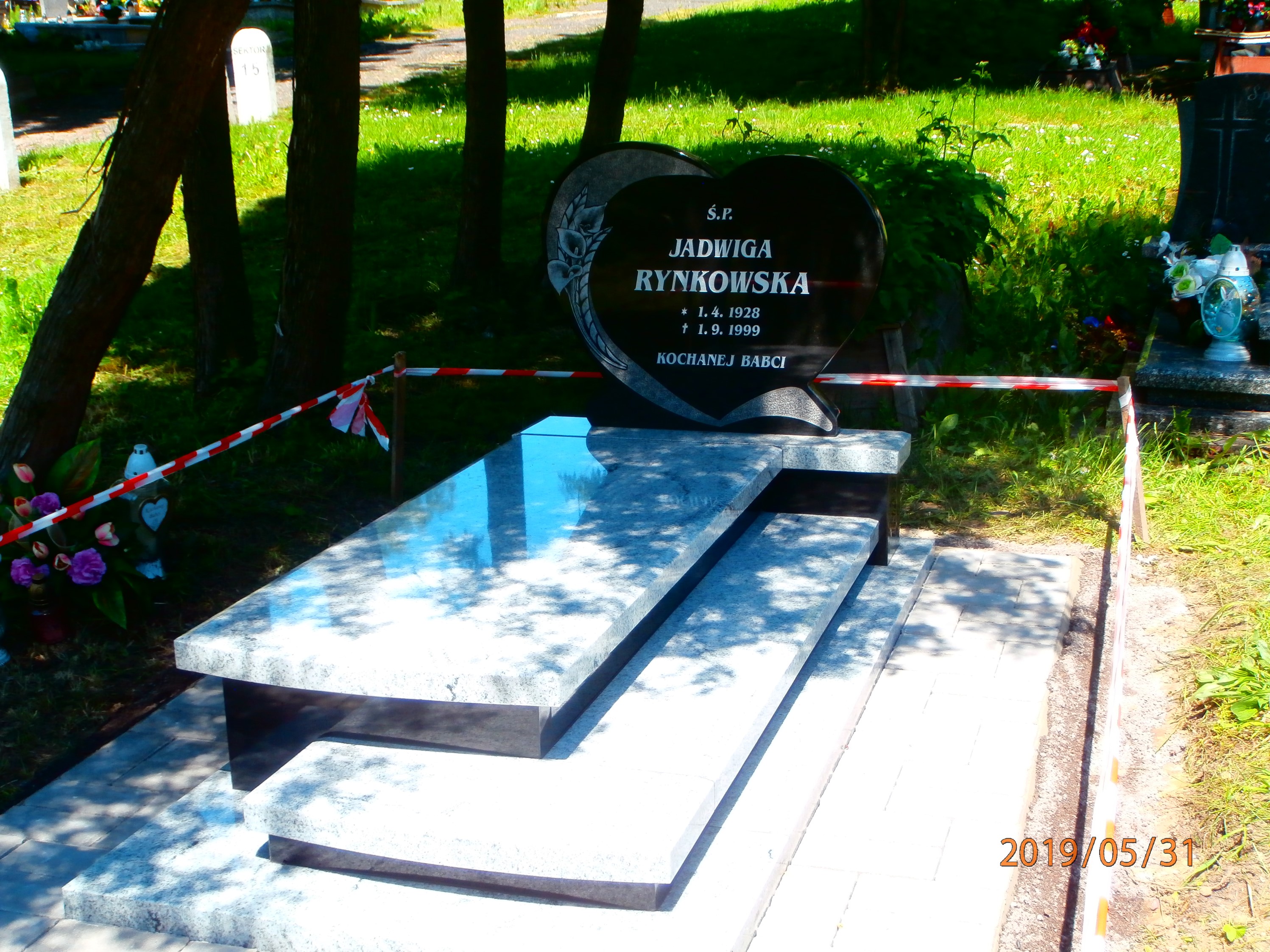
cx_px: 635
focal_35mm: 47
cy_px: 476
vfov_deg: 30.9
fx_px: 1724
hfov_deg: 40.4
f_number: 4.2
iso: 100
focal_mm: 8.29
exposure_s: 1/250
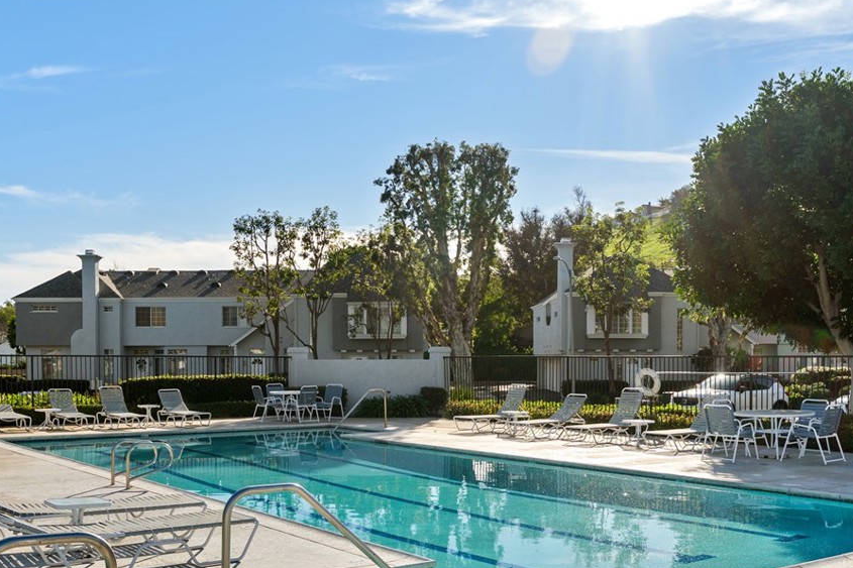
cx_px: 399
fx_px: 948
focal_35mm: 40
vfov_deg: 33.3
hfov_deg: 48.4
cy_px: 334
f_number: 9
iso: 40
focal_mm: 33
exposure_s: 1/125
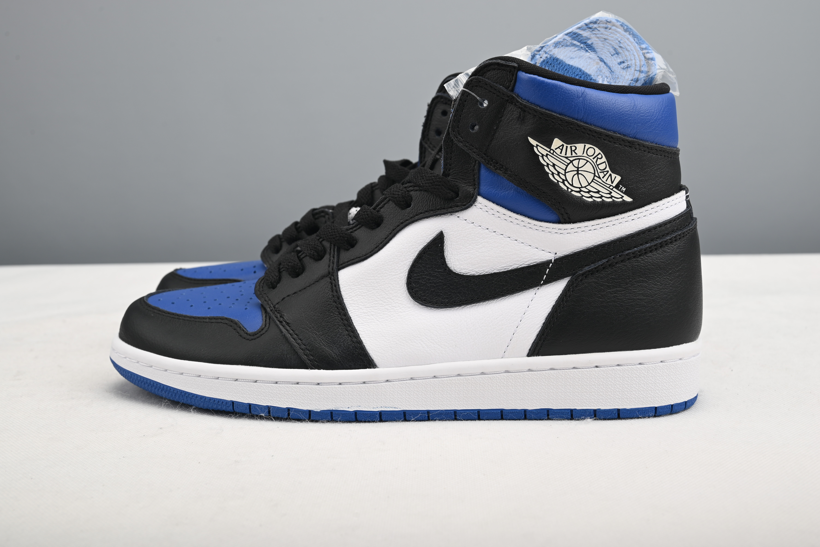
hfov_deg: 48.4
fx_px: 911
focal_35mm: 40
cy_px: 274
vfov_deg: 33.4
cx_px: 410
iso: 100
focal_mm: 40
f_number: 11
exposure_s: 1/200
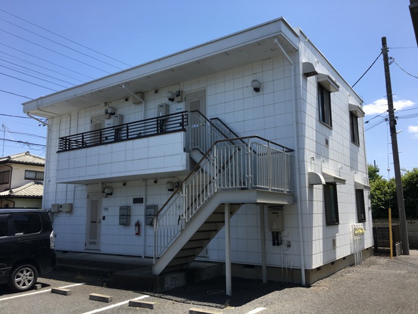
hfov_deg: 61.7
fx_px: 350
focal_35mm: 29
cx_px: 209
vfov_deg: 48.2
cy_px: 157
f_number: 2.2
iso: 25
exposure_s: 1/1131
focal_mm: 4.15
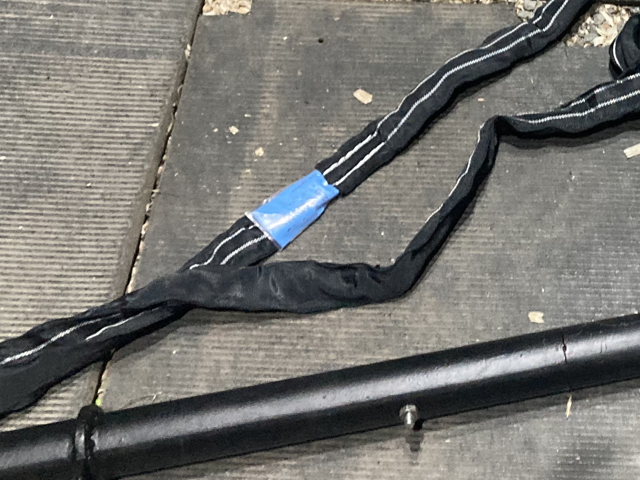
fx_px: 1405
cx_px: 706
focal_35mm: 76
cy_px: 12
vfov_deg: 18.9
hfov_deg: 24.0
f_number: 1.8
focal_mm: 3.99
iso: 320
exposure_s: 1/26
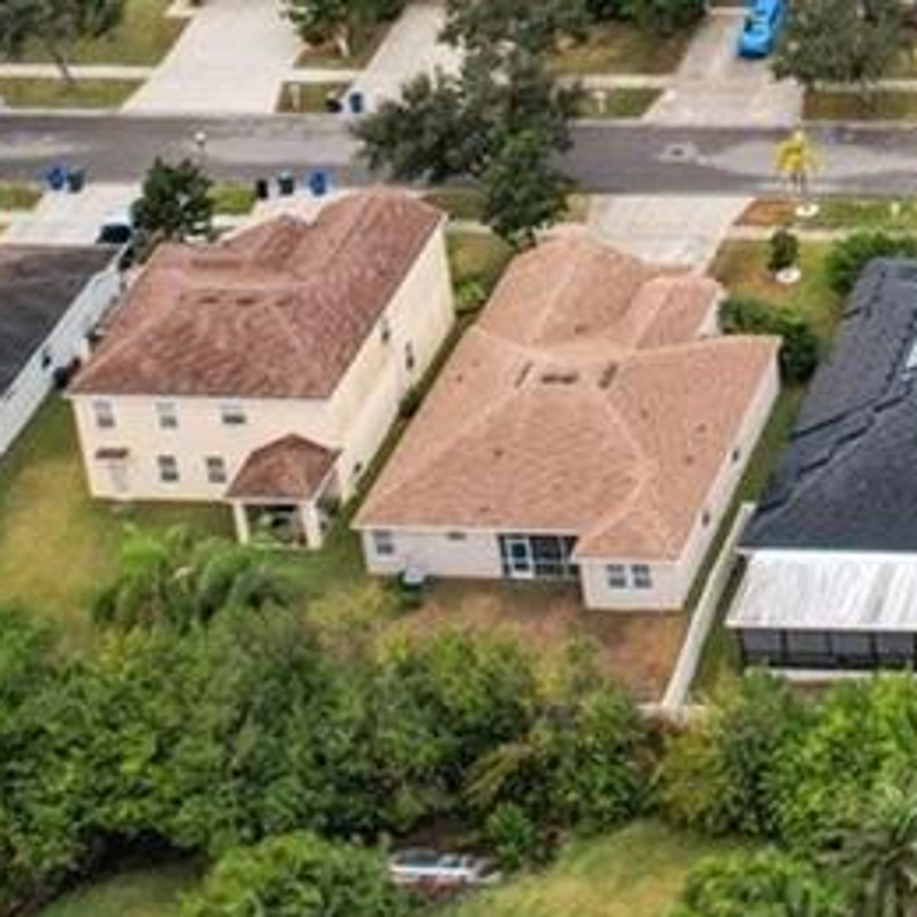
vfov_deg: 13.2
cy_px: -885
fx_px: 3447
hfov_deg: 13.3
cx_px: 1760
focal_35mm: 115
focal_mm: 8.4
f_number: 2.8
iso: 130
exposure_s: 1/640
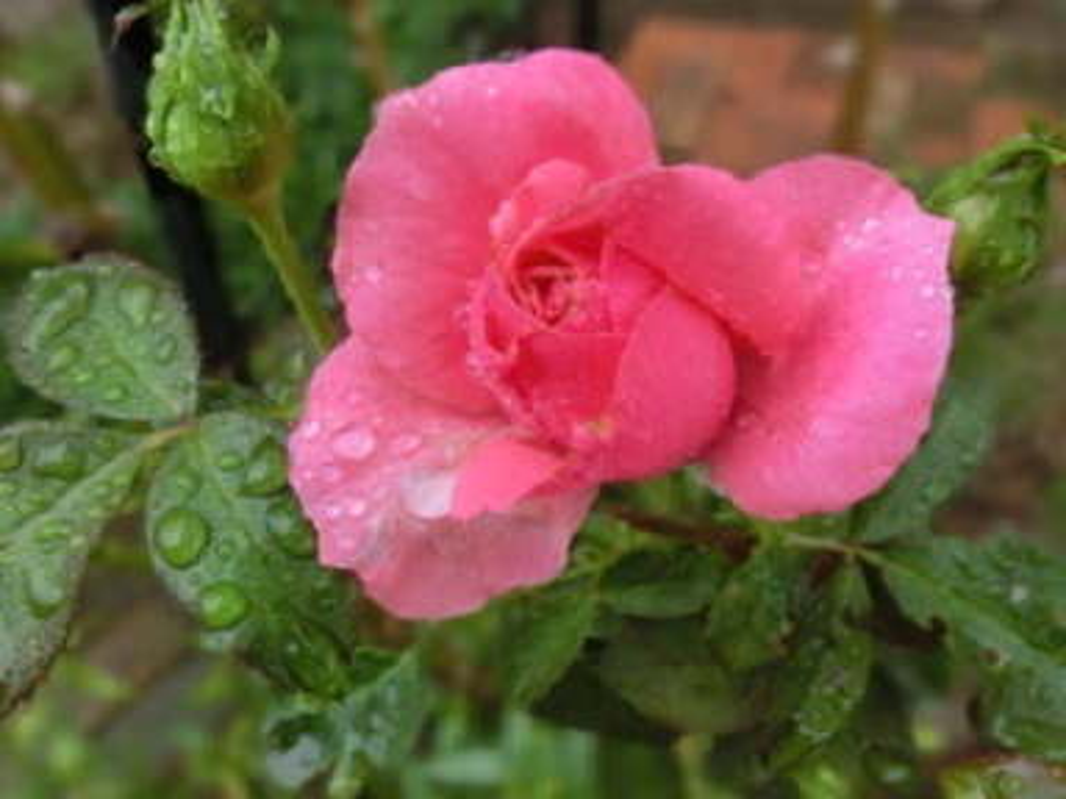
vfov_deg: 54.9
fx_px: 770
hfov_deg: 69.4
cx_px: 533
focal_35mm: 25
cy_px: 400
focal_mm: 4.4
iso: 80
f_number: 3.3
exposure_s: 1/125
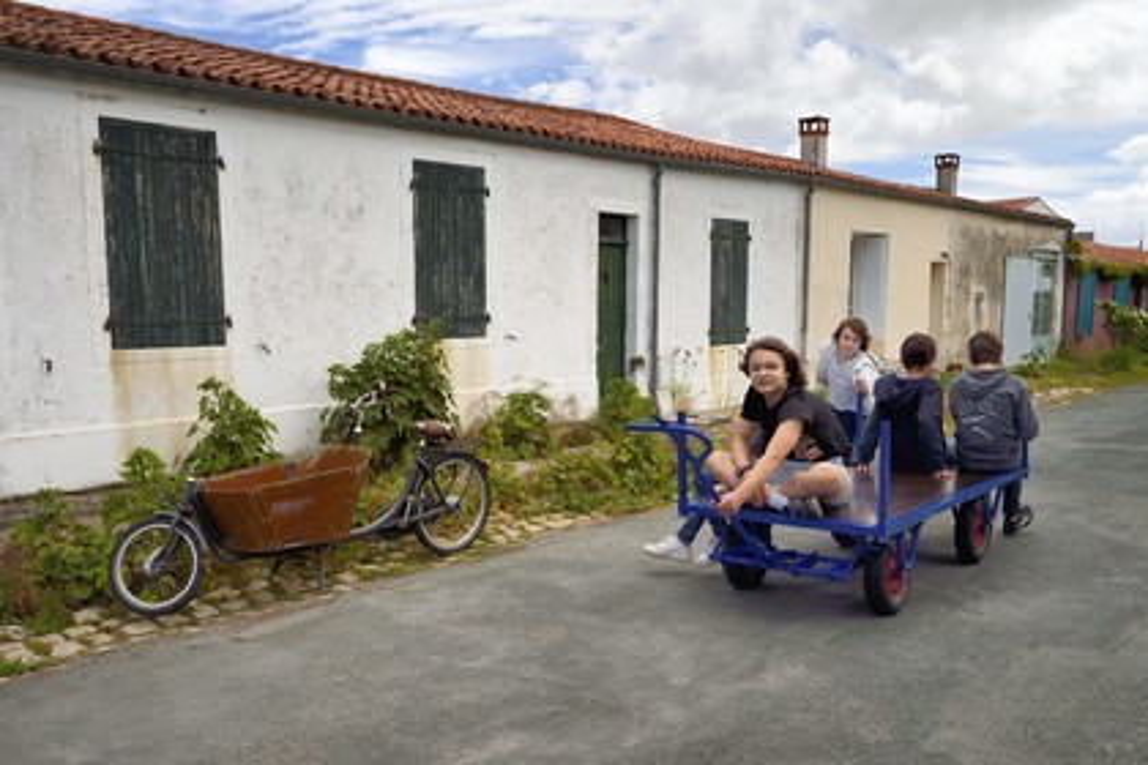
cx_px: 574
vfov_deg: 43.6
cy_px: 382
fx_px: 957
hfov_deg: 61.9
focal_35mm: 30
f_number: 8
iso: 200
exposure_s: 1/1000
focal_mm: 30
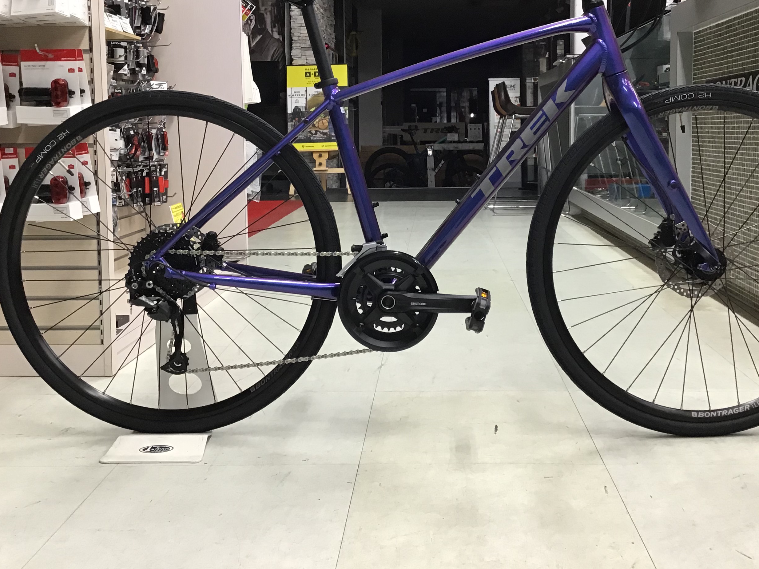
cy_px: 198
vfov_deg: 34.9
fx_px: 899
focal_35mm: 41
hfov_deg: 45.7
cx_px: 410
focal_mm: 3.3
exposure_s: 1/30
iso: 80
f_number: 2.4
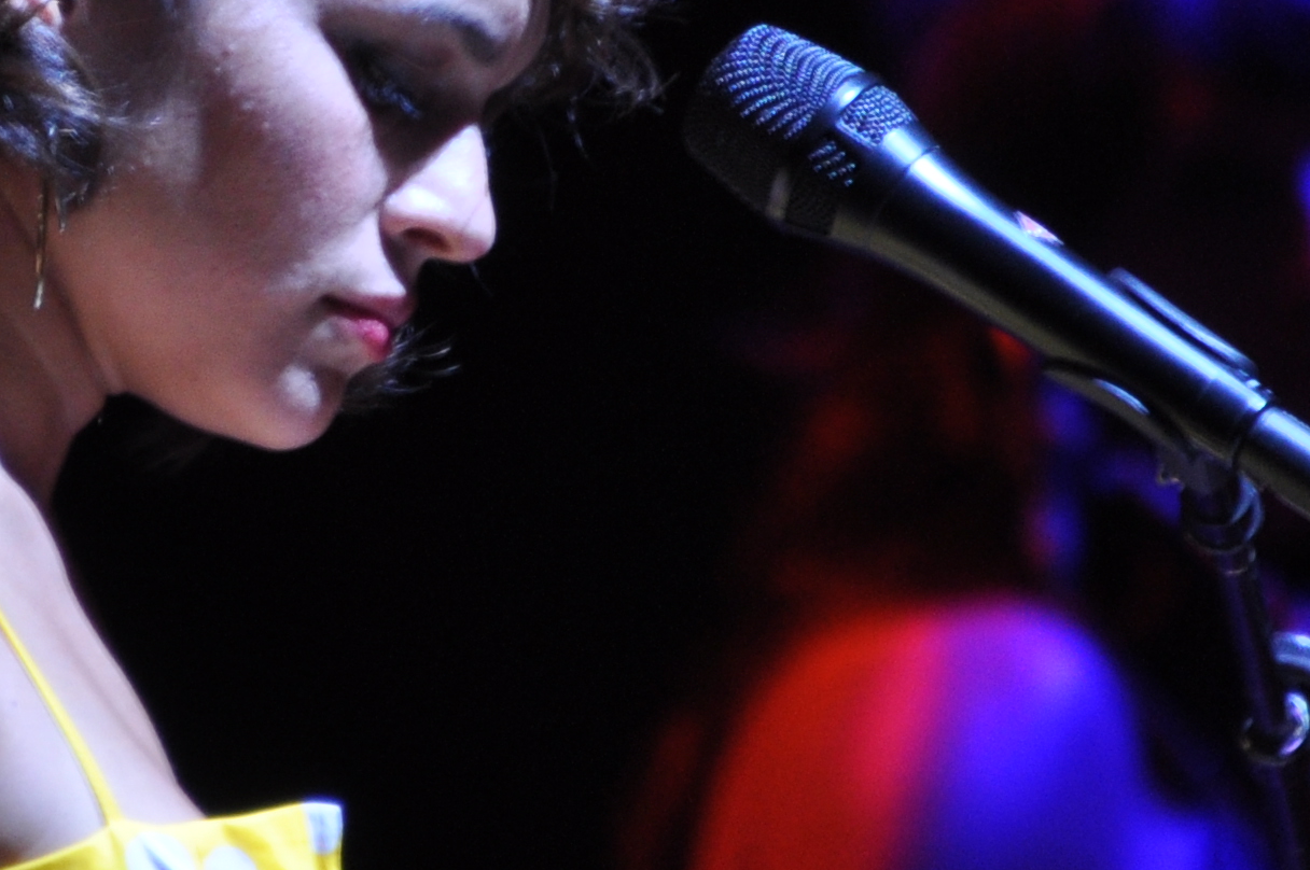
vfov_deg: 0.9
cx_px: 362
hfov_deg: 1.3
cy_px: 82
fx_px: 57686
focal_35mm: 1587
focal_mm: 300
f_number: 5.6
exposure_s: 1/25
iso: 500
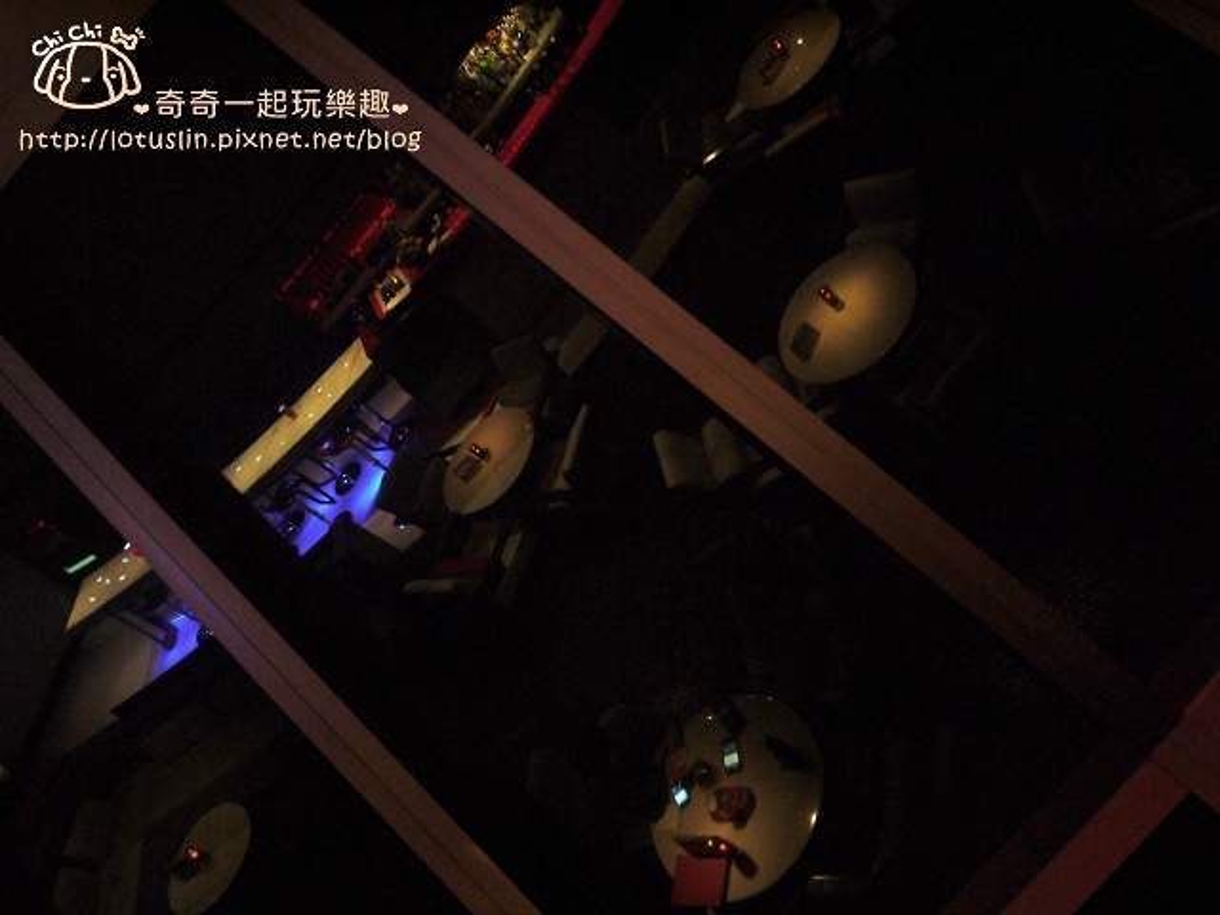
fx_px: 987
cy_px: 458
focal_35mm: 28
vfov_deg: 49.7
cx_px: 610
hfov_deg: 63.4
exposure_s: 1/8
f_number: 2.5
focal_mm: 14
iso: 400
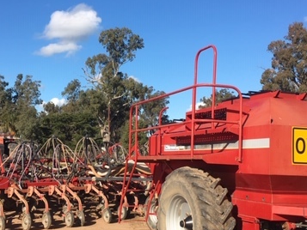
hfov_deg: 36.7
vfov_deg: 28.0
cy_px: 132
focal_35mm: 52
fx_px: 461
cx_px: 124
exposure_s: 1/1425
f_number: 2.2
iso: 25
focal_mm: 4.15
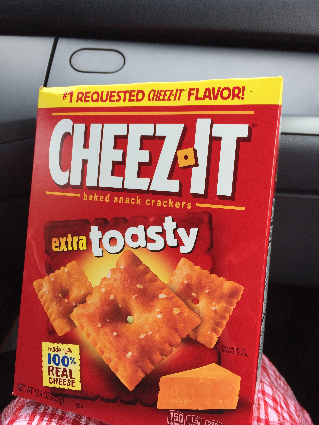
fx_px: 356
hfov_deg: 48.2
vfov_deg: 61.7
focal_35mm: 29
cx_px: 160
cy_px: 212
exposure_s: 1/326
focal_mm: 4.15
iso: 32
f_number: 2.2
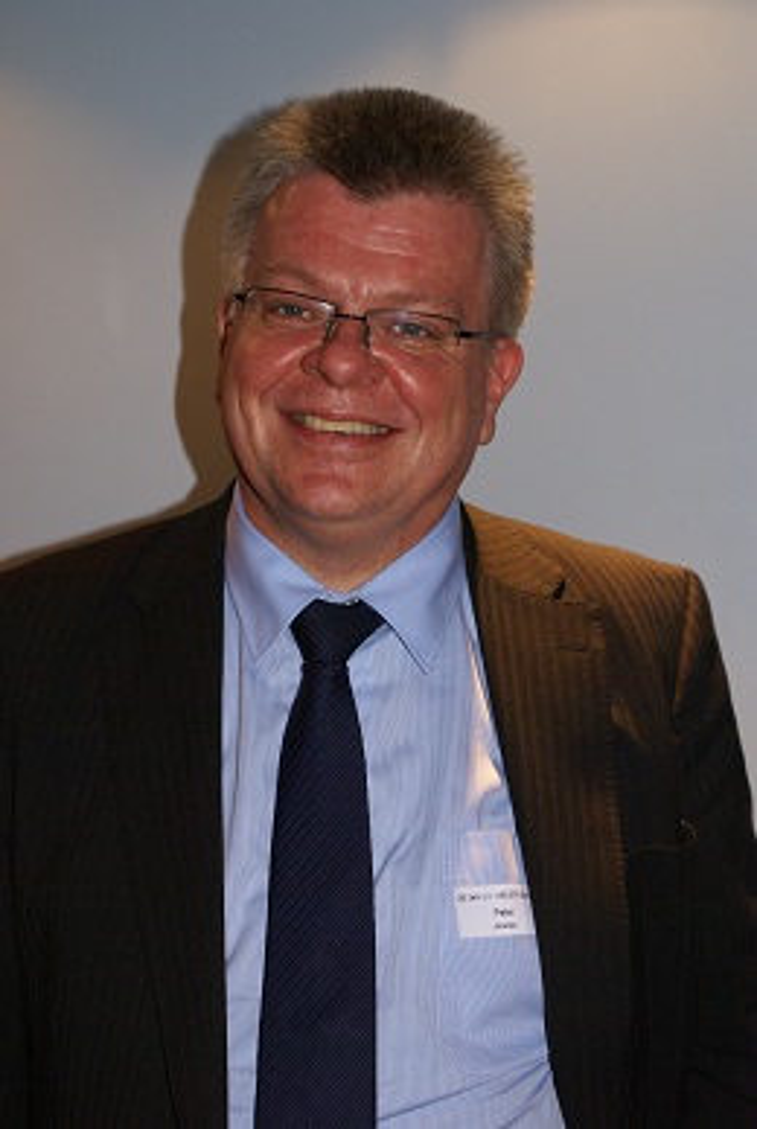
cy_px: 564
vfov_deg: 37.8
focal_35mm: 52
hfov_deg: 25.8
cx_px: 378
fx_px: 1650
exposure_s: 1/60
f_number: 5.6
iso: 400
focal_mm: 35
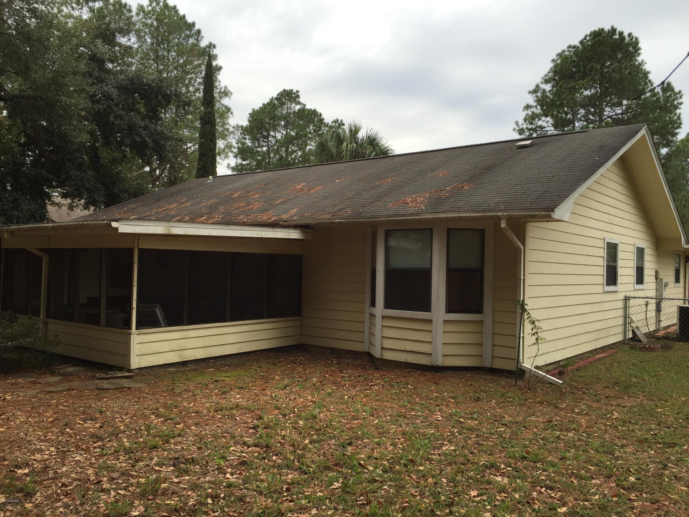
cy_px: 258
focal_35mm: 29
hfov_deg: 61.7
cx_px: 344
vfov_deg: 48.2
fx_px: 577
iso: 32
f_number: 2.2
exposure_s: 1/408
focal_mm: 4.15
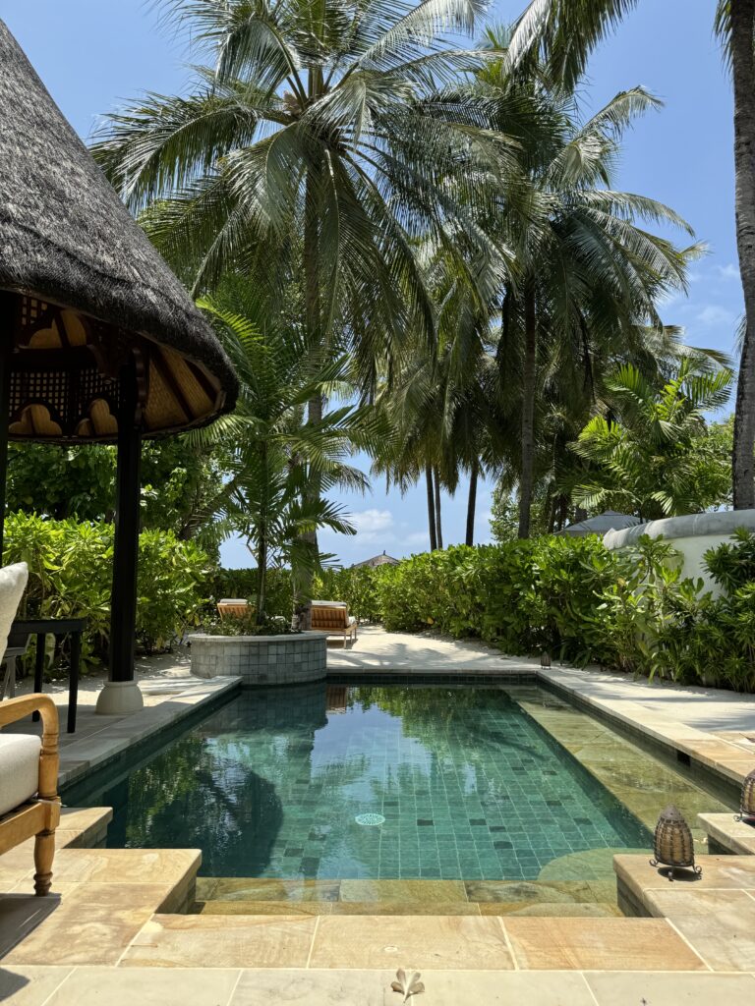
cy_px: 503
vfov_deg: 71.6
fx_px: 698
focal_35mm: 24
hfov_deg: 56.8
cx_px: 378
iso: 80
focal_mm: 6.86
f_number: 1.78
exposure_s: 1/3247
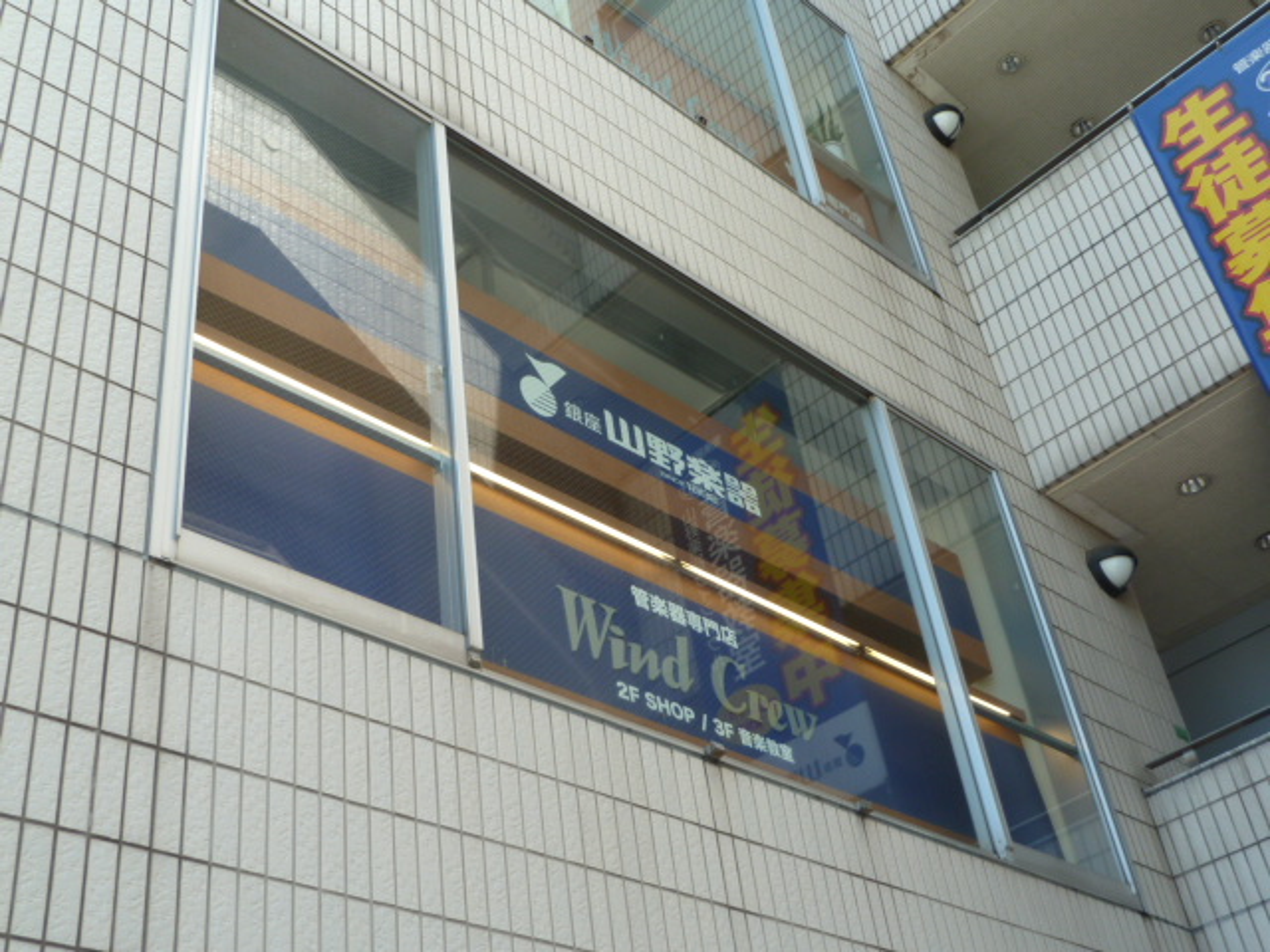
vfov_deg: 34.3
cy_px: 476
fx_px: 1541
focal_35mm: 42
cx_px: 635
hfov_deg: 44.8
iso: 80
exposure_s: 1/80
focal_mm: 6.9
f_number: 3.7
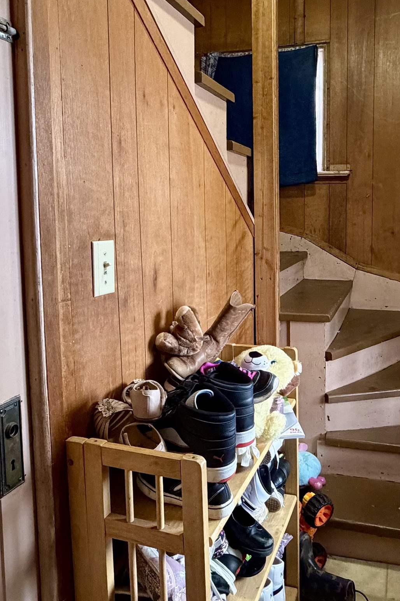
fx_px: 483
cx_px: 268
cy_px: 258
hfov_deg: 44.3
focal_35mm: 29
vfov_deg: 63.4
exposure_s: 1/60
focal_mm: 2.22
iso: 640
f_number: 2.2
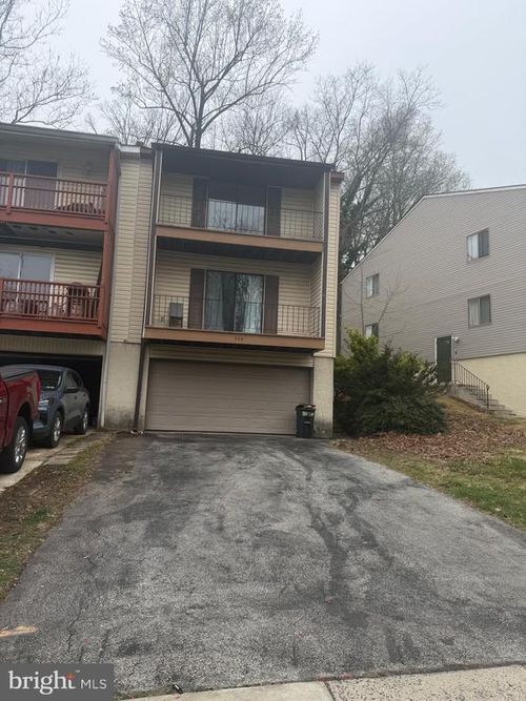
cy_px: 350
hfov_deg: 56.8
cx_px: 263
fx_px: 486
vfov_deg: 71.6
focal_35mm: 24
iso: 80
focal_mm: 6.76
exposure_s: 1/2801
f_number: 1.78
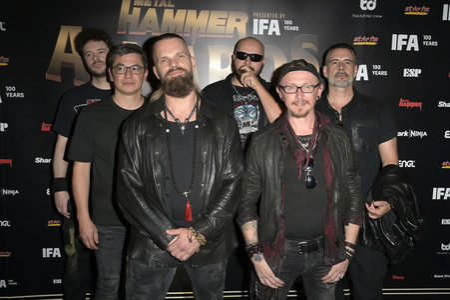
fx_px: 387
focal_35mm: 31
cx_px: 225
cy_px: 150
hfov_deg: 60.3
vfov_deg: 42.3
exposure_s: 1/200
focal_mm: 31
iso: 640
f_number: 6.3
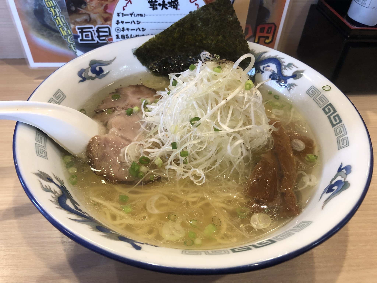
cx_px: 188
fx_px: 305
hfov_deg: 63.4
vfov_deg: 49.7
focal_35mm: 28
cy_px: 142
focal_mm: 3.99
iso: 64
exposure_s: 1/17
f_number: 1.8
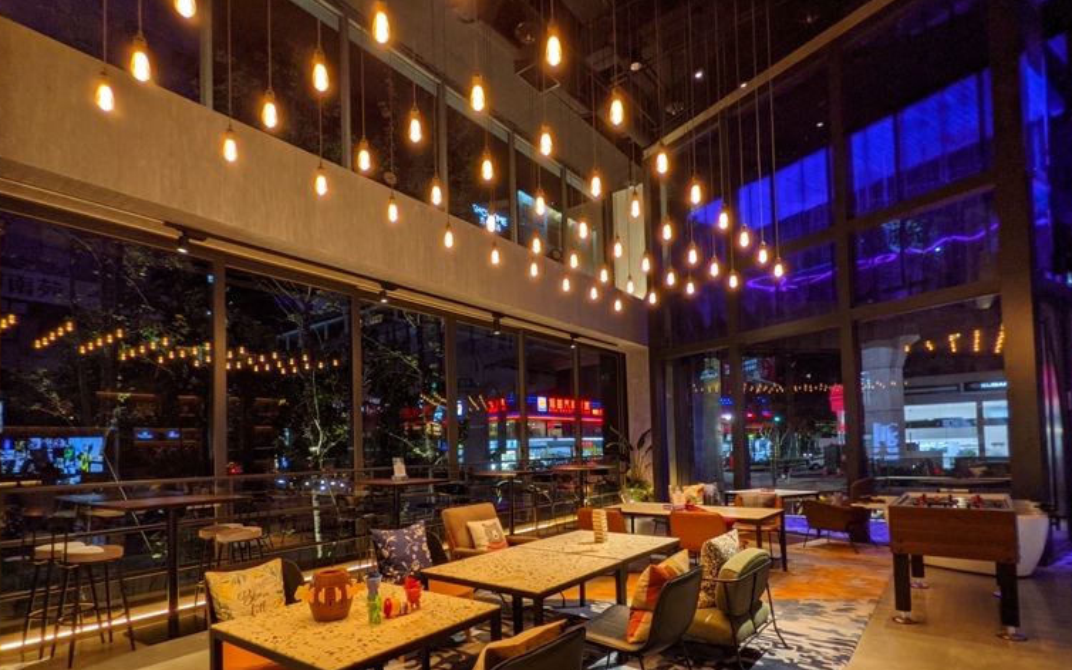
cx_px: 525
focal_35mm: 18
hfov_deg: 91.1
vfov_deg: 64.0
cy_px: 422
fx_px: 526
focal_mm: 2.22
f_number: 2.2
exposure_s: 1/24
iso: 102
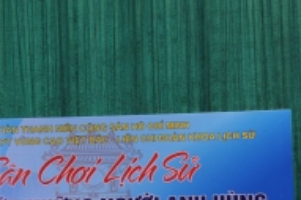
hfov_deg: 12.9
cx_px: -22
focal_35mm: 157
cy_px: 309
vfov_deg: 8.5
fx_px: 1312
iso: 640
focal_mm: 50
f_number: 5.6
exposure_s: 1/60
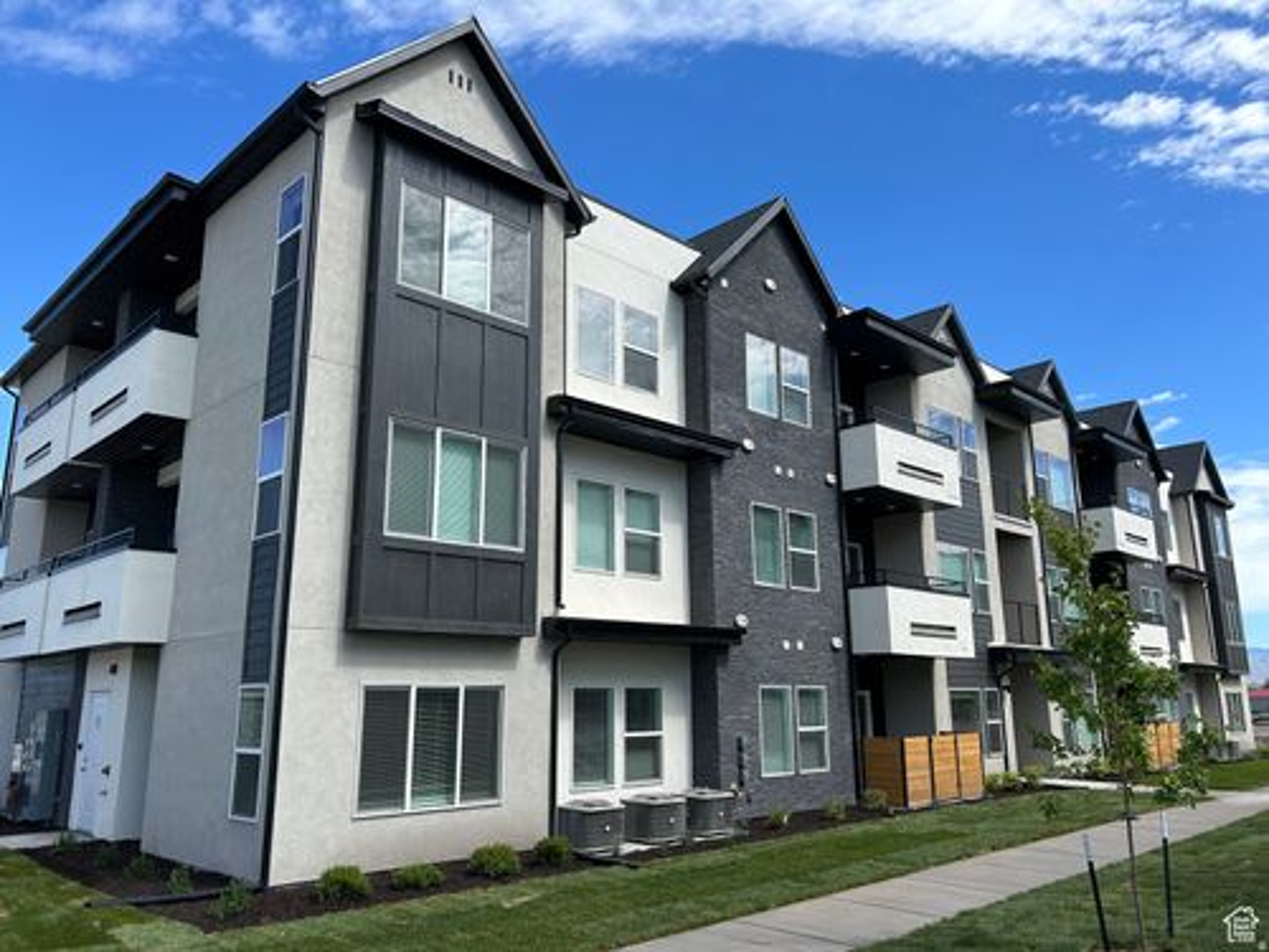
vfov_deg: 53.1
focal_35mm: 26
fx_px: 953
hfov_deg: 67.3
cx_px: 634
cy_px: 476
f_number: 1.5
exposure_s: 1/2404
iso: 50
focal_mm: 5.7
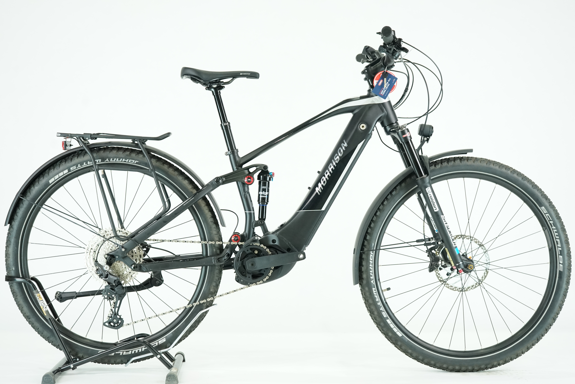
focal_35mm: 56
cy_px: 192
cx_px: 288
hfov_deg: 35.6
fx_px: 894
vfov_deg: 24.2
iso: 2500
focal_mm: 56
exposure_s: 1/200
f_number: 5
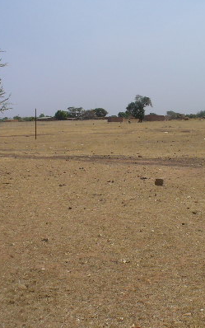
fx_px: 563
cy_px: 154
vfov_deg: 32.5
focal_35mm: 63
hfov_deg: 20.2
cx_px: 189
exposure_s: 1/500
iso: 64
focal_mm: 6.1
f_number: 5.6
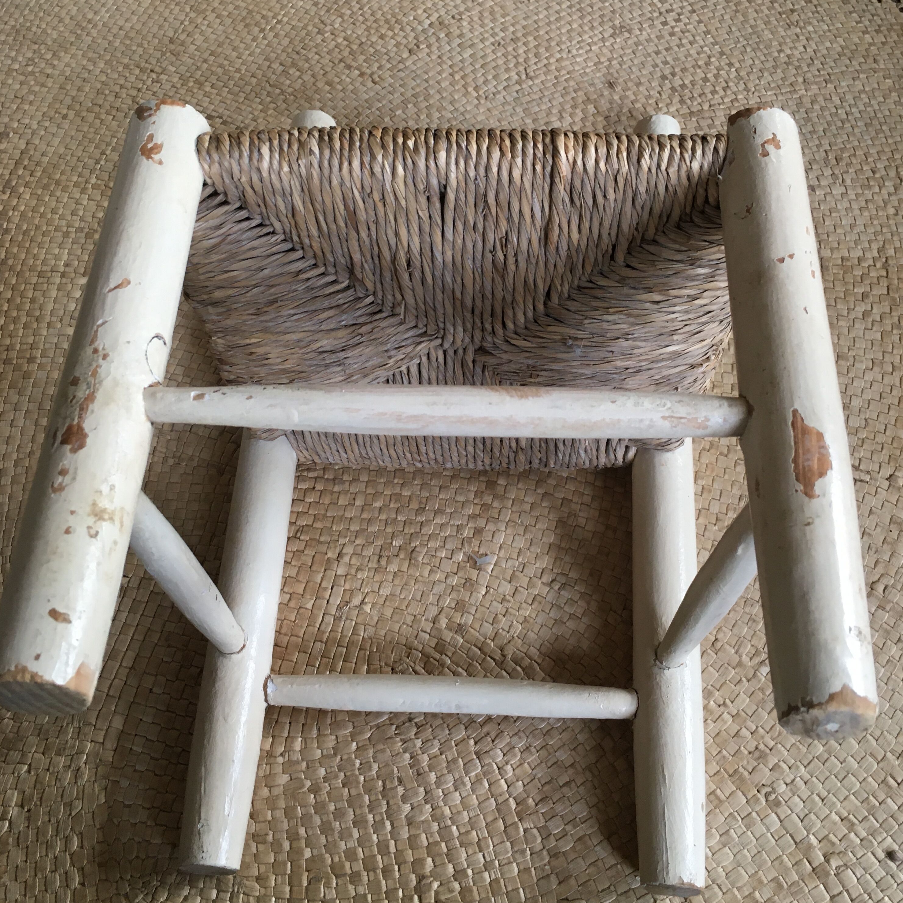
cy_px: 366
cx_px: 442
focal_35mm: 35
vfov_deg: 47.0
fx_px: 1033
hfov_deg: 47.2
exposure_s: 1/33
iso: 80
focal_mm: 4.15
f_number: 2.2
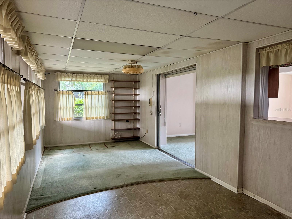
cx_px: 146
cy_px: 110
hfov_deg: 71.6
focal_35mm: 24
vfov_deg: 56.8
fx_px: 202
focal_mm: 6.76
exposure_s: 1/60
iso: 640
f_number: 1.78
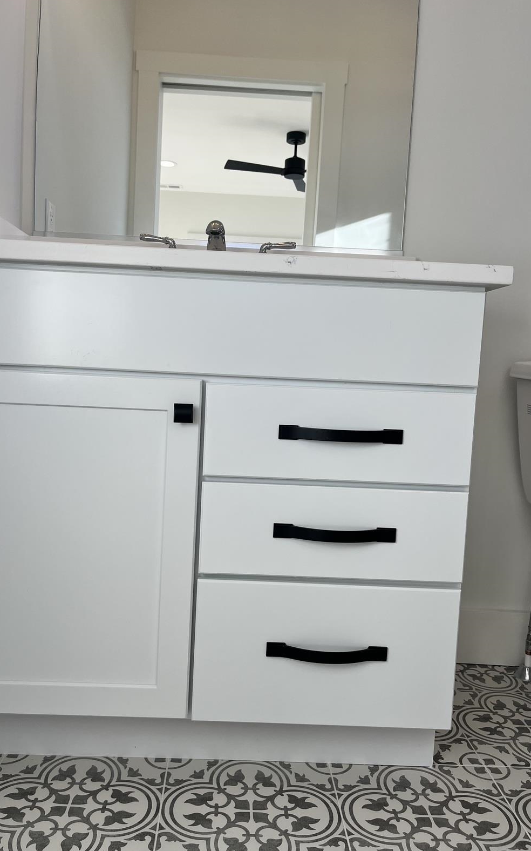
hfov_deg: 44.5
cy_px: 424
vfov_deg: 66.5
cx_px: 243
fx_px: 648
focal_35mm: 28
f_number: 1.6
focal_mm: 5.1
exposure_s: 1/680
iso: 50
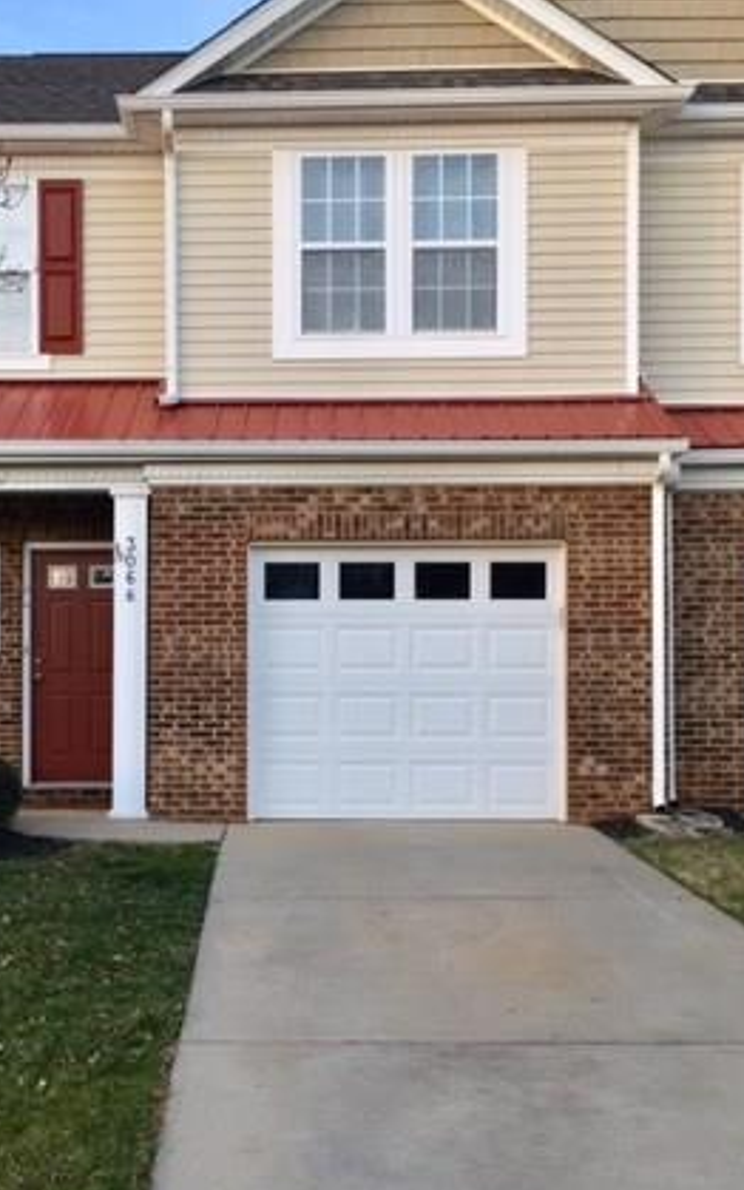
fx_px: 1524
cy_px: 676
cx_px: 227
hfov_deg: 27.2
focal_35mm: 47
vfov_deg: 42.5
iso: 40
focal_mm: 4.15
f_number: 2.2
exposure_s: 1/120
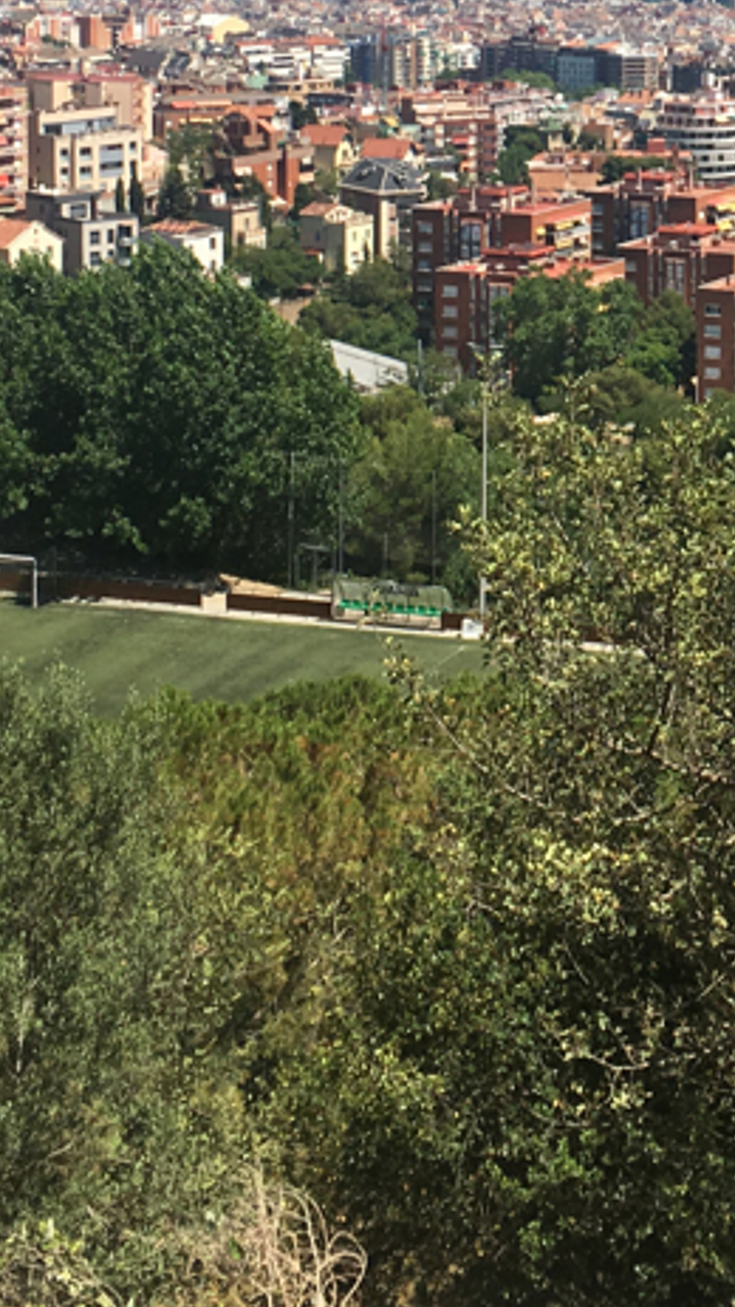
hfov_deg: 14.4
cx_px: 800
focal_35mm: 82
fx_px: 2840
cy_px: 59
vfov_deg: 24.9
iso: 25
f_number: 2.2
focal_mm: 4.15
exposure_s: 1/1923
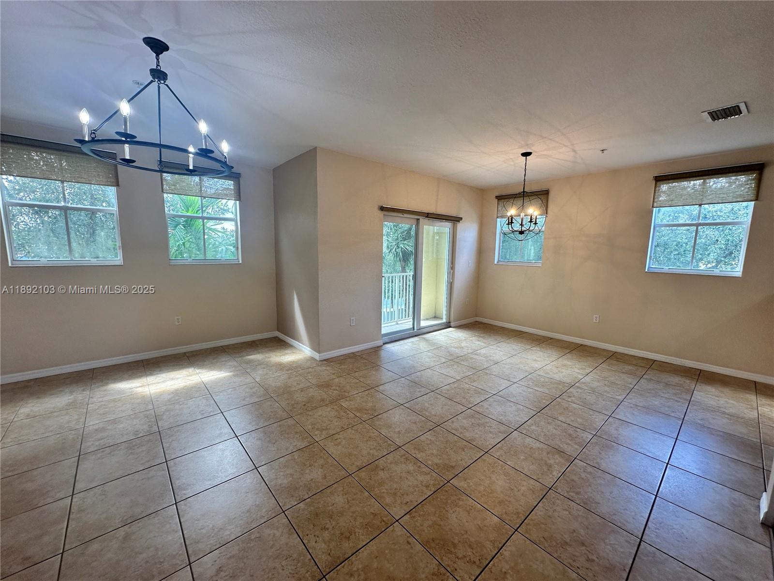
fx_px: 313
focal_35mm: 14
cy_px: 290
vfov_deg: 85.7
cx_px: 387
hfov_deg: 102.1
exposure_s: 1/120
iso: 100
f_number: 2.2
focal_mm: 2.22
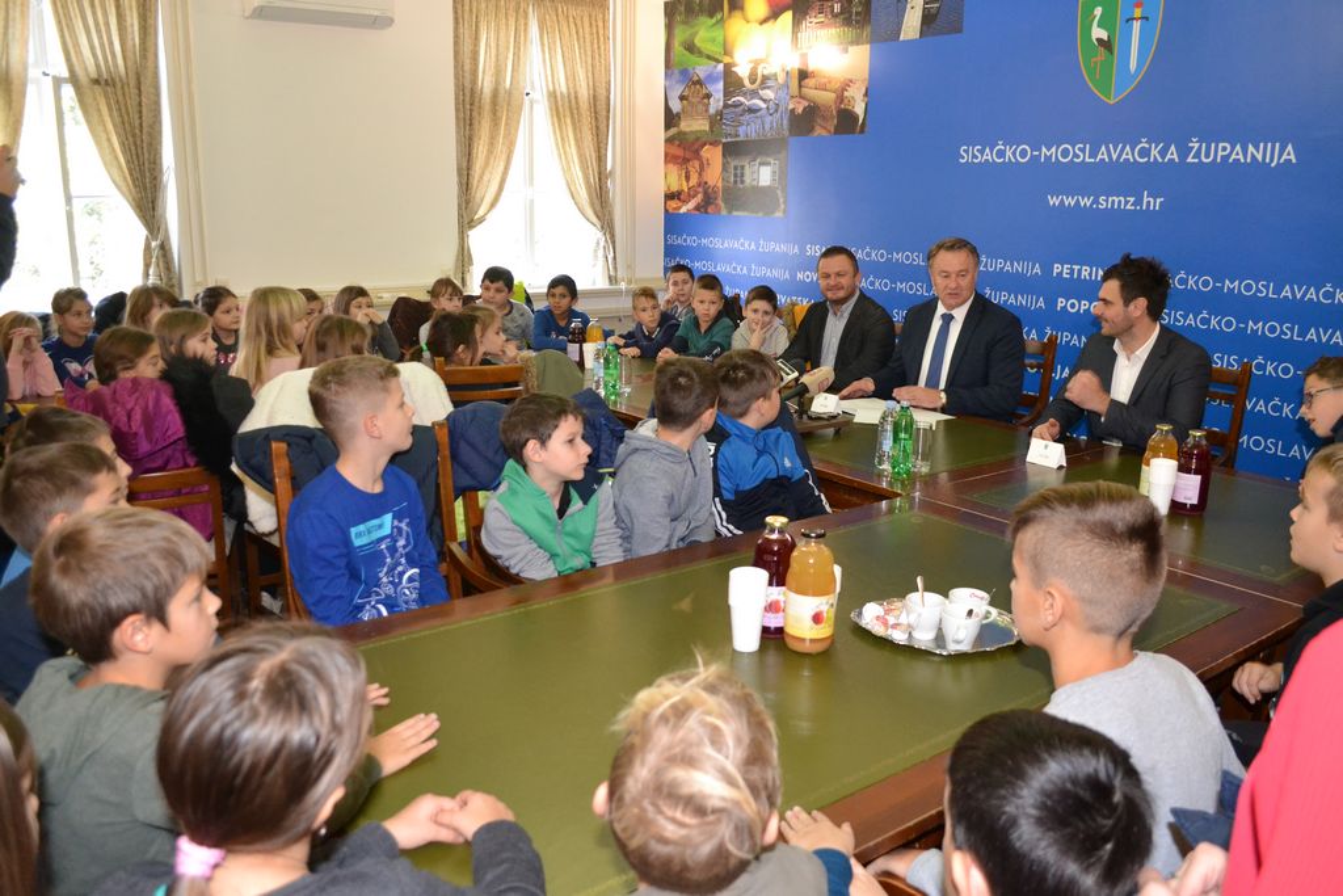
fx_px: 1007
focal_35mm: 27
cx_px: 672
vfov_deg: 47.9
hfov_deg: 67.4
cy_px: 448
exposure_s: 1/60
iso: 2500
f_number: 3.5
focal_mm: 18
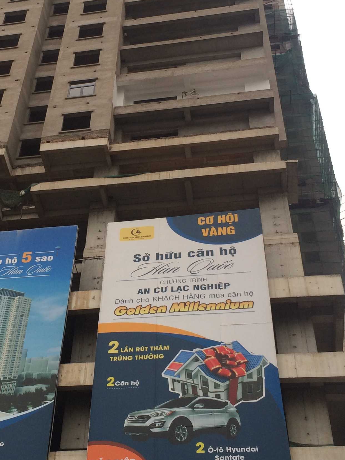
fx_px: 784
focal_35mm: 59
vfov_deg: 32.6
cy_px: 197
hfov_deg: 24.5
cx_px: 78
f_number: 2.2
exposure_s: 1/366
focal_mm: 4.12
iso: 32
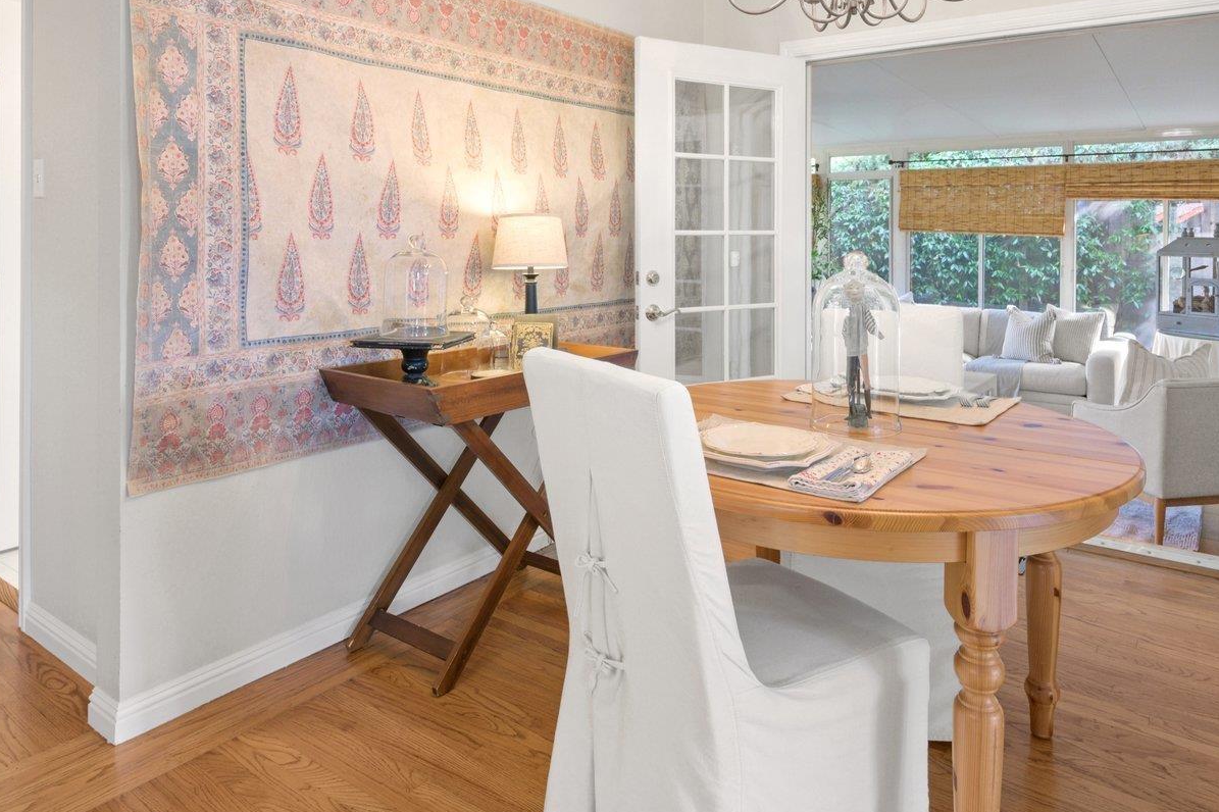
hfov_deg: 73.6
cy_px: 234
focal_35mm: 24
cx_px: 658
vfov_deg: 51.5
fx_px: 812
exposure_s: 1/3
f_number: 9
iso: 400
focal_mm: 14
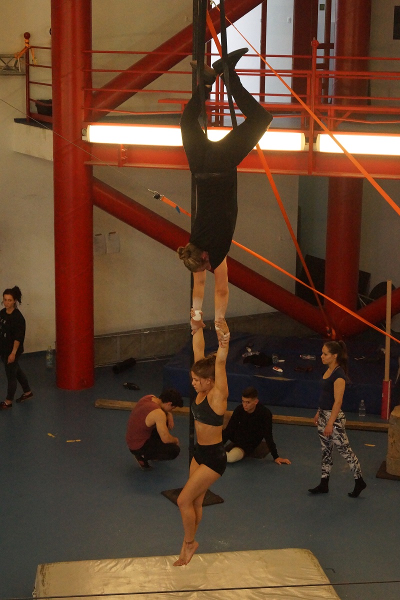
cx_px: 200
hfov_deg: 18.2
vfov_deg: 27.0
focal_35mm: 75
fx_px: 1250
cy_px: 300
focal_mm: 50
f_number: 5.6
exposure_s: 1/200
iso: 3200
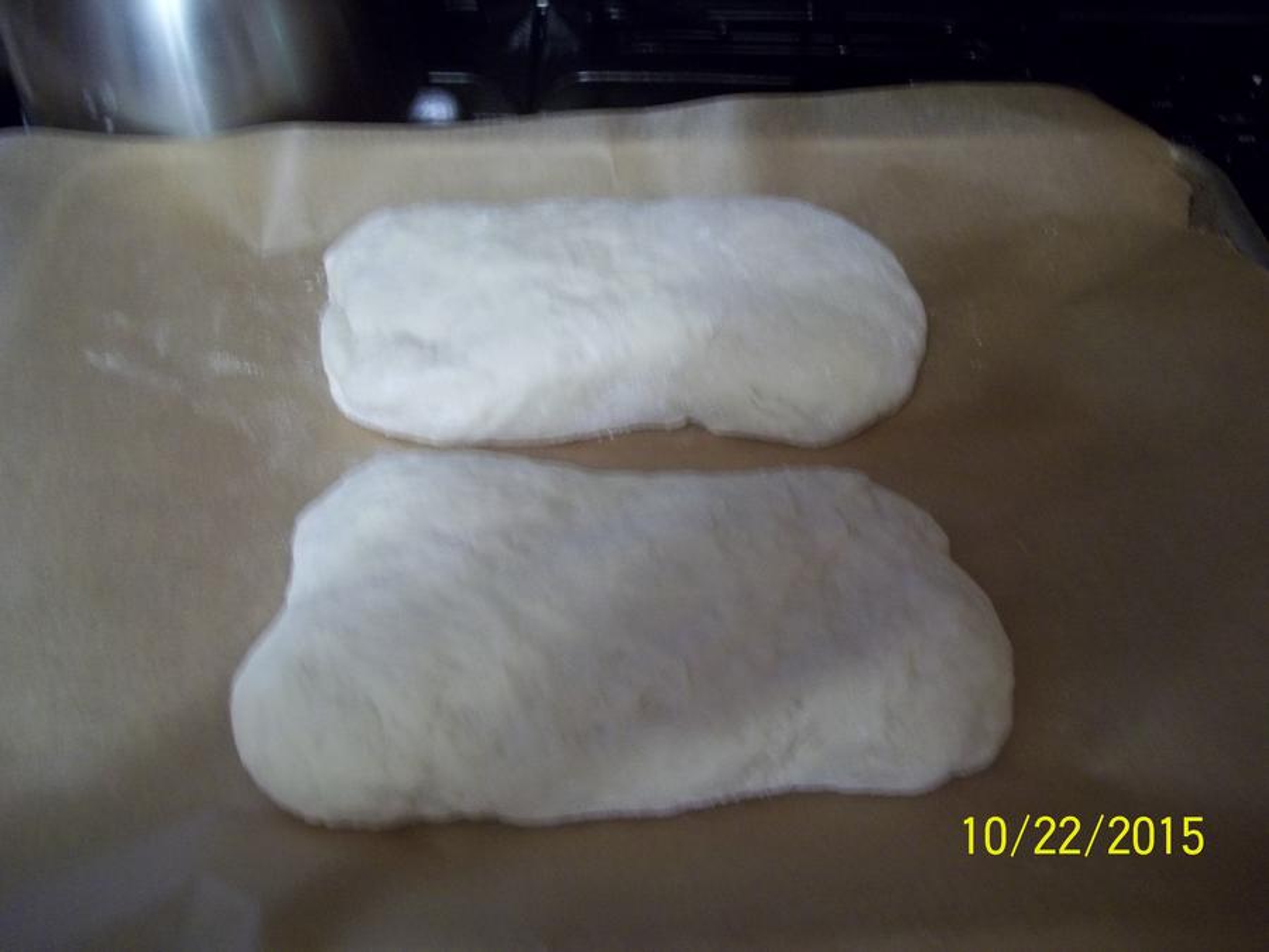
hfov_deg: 56.8
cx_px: 634
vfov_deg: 44.2
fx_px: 1173
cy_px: 476
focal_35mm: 32
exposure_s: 1/13
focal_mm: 5.7
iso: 160
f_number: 2.9
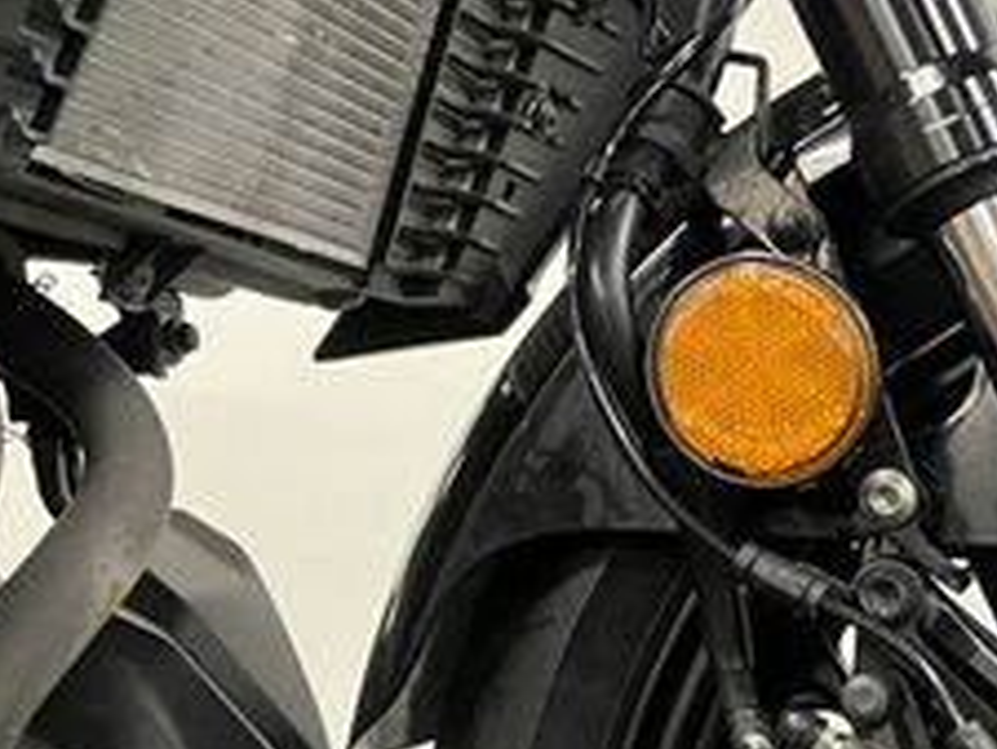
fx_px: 2132
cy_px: 917
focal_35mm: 74
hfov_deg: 22.9
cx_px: 1360
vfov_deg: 18.8
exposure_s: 1/50
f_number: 1.6
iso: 400
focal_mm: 5.1
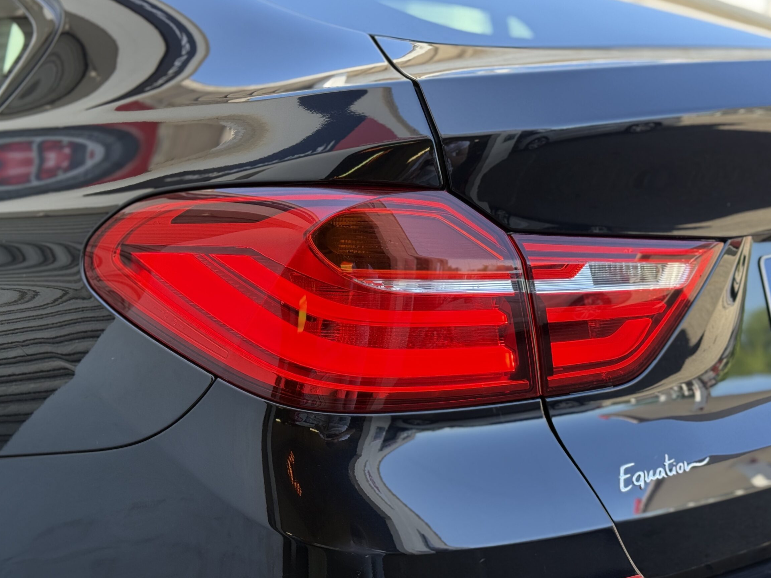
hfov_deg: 36.2
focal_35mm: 53
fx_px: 1181
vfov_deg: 27.5
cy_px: 292
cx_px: 395
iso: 80
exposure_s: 1/253
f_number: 1.78
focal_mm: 6.76
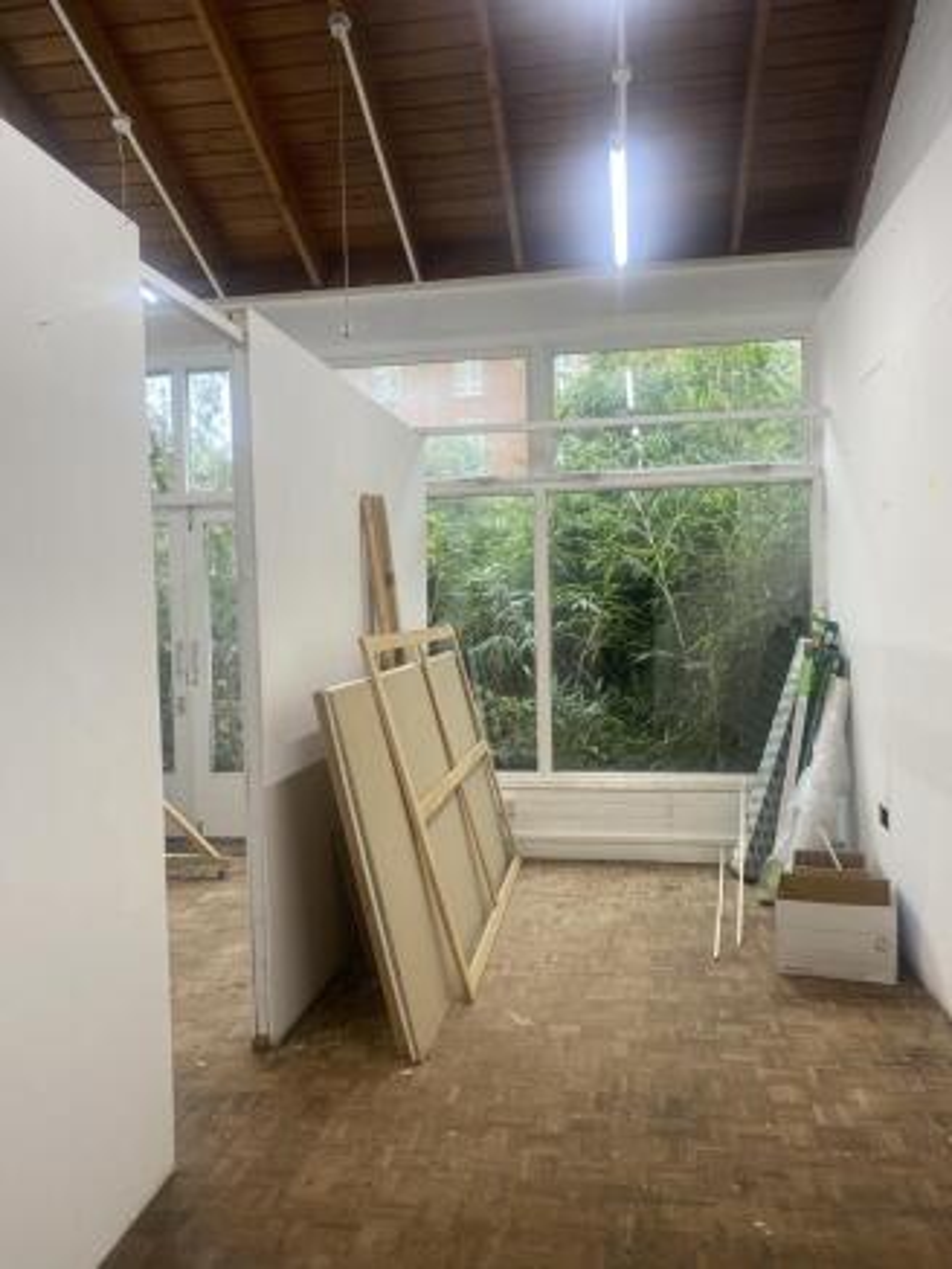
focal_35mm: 26
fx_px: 953
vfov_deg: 67.3
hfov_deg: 53.1
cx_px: 476
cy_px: 634
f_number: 1.8
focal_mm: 4.25
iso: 100
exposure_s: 1/100
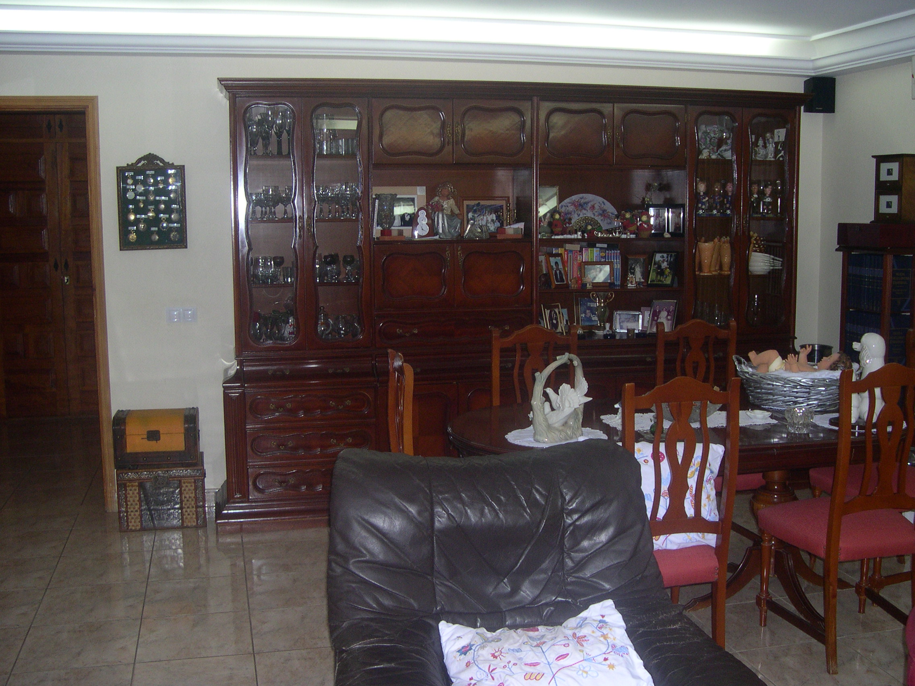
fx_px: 1004
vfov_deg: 37.7
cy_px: 343
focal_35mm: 38
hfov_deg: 49.0
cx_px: 458
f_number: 2.8
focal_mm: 8
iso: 226
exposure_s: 1/60
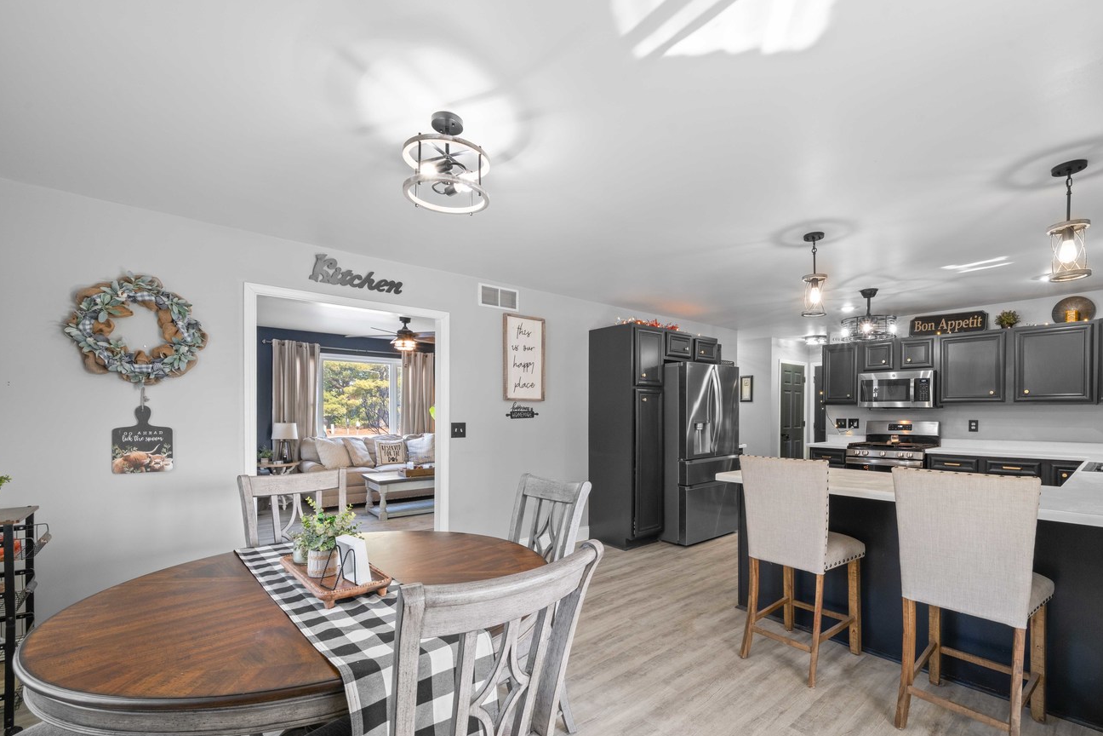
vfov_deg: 76.5
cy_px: 439
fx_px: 460
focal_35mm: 15
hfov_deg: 99.8
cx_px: 623
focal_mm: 12
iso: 400
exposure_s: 1/2.5
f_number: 11
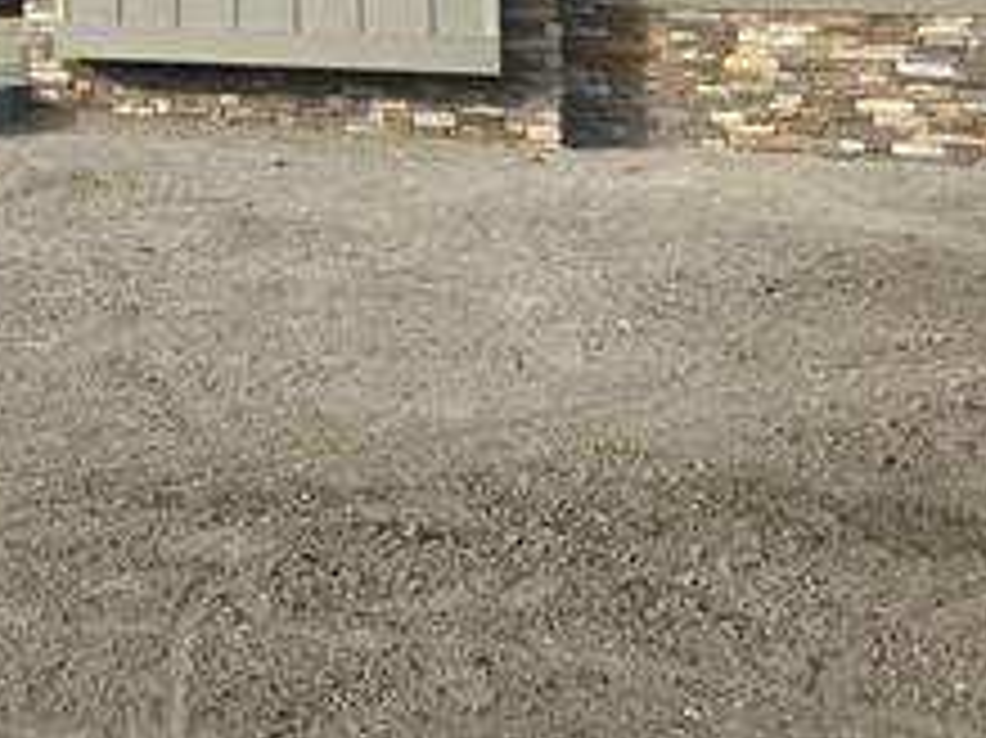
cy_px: -335
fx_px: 1993
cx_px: -72
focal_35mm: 70
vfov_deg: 18.8
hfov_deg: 25.9
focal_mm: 6.86
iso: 80
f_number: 1.78
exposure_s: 1/3717
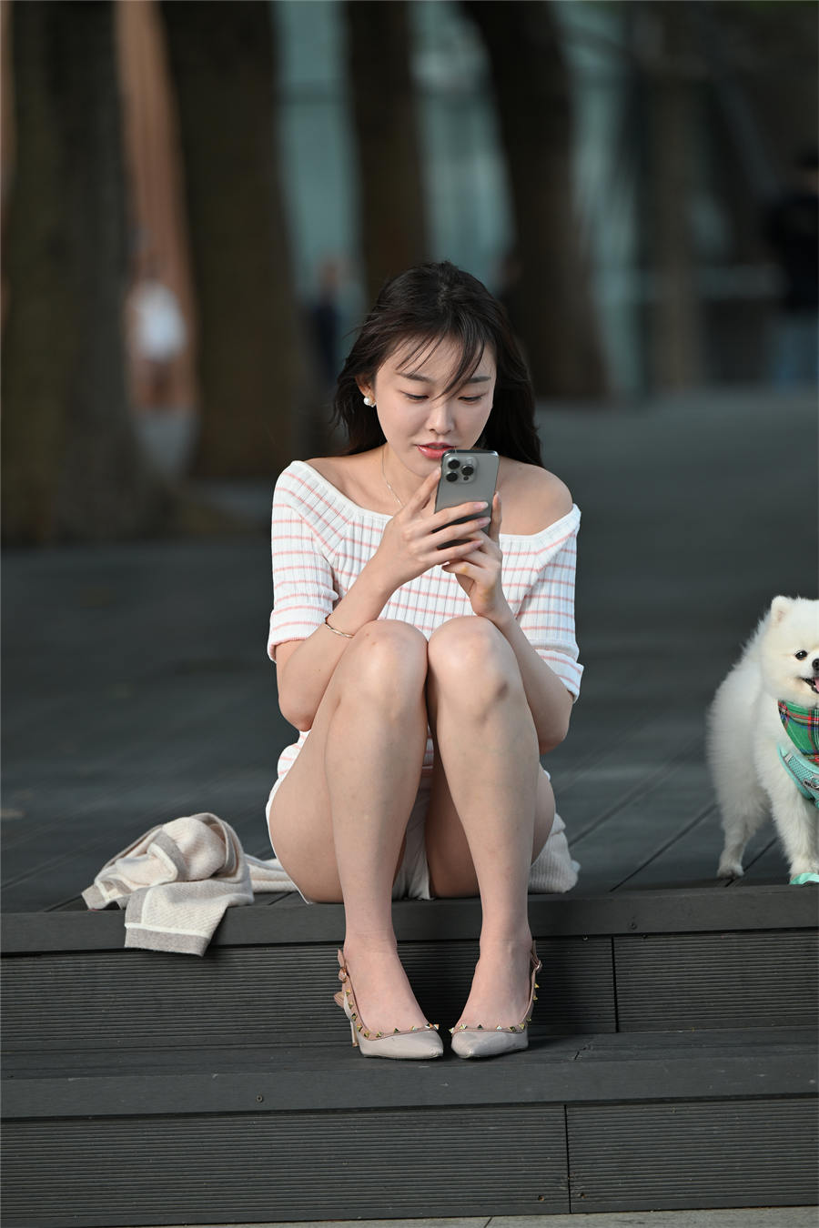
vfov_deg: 10.3
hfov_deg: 6.9
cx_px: 410
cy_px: 614
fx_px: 6824
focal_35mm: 200
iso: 220
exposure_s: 1/250
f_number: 3.5
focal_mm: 200
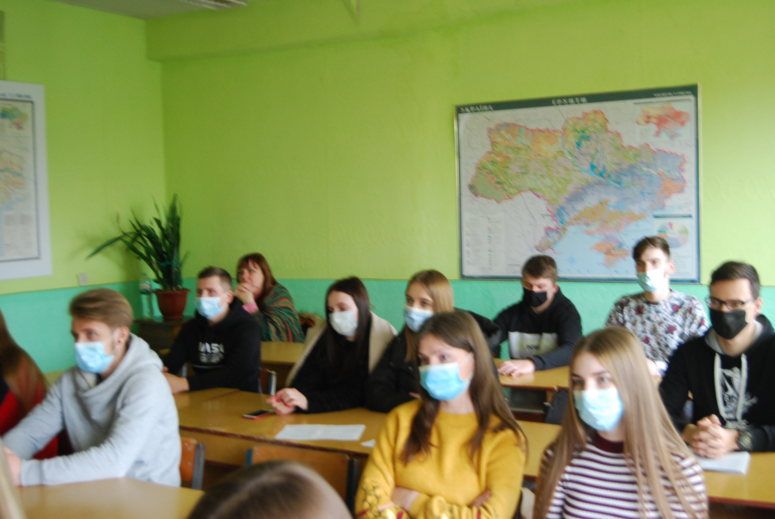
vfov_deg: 32.0
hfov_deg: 46.3
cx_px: 388
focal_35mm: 42
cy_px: 260
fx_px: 905
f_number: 4.2
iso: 560
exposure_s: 1/30
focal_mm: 28
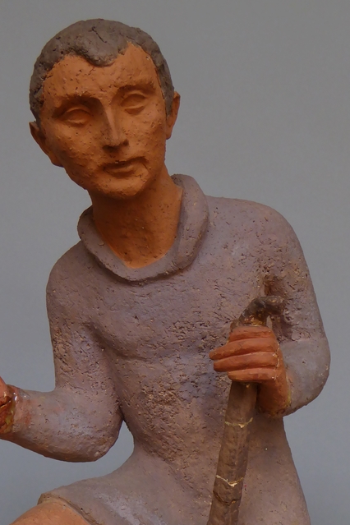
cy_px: 409
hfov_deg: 23.4
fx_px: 846
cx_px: 154
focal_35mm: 58
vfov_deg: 33.6
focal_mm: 5.8
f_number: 3.6
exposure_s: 1/60
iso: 200
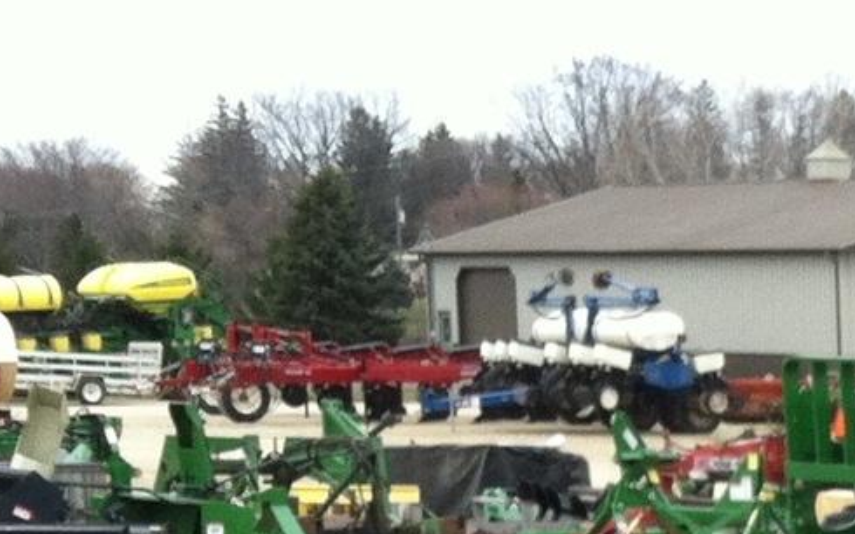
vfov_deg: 8.0
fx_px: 3611
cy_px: 1101
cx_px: 1536
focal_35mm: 155
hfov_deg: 12.4
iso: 80
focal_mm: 3.85
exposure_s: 1/125
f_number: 2.8
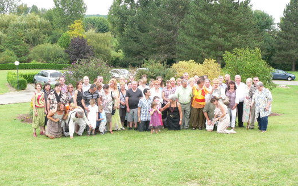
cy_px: 80
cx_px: 149
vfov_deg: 31.2
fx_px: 333
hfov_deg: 48.2
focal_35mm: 41
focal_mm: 6.3
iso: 80
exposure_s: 1/80
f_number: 4
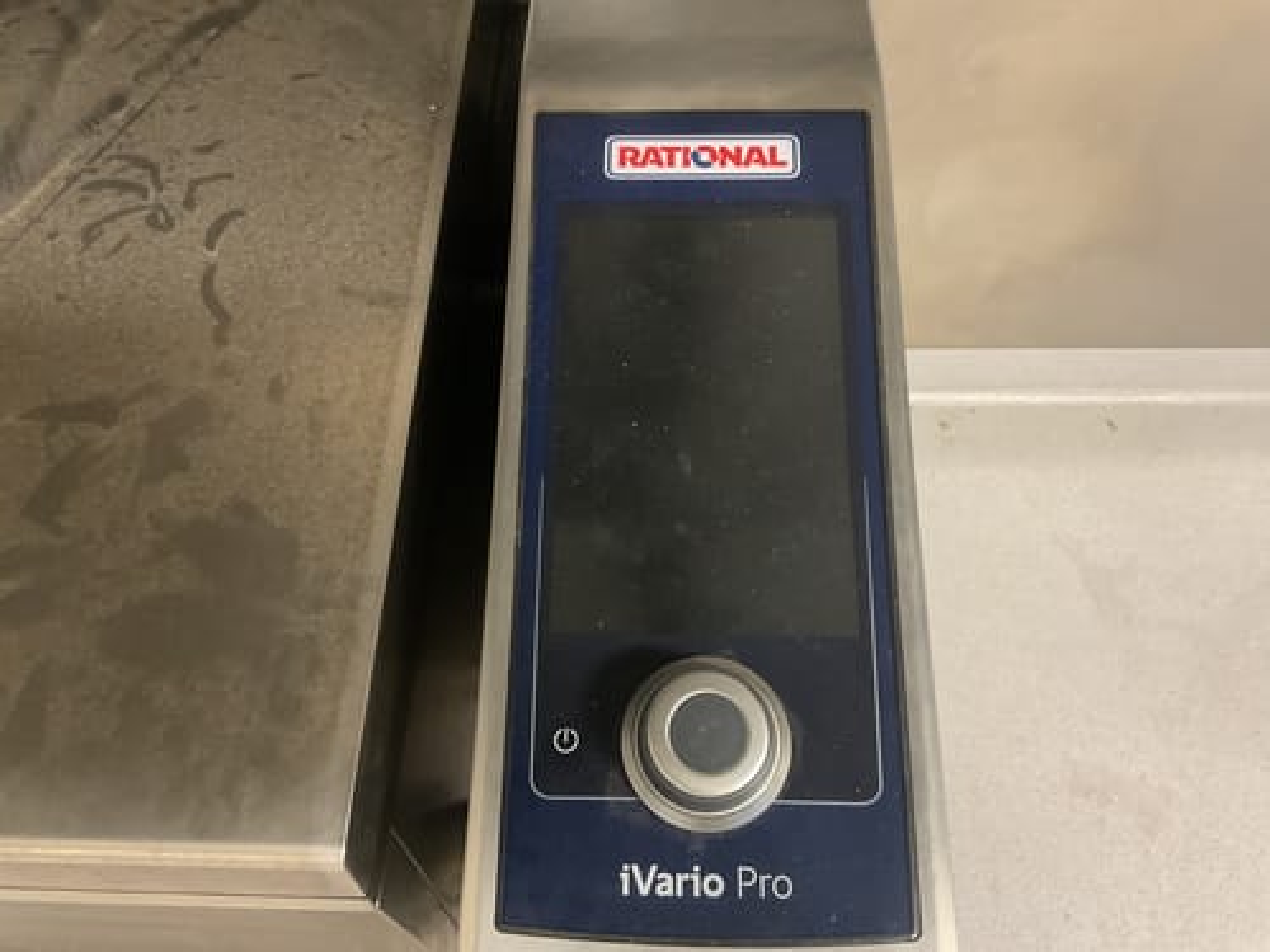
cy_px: 476
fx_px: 1064
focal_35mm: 29
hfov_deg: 61.7
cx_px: 635
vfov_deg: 48.2
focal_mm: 3
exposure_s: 1/33
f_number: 1.8
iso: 250
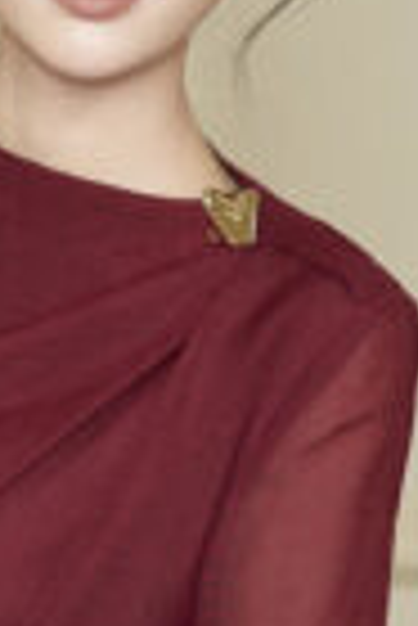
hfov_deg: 3.8
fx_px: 6184
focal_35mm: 356
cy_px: 763
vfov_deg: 5.8
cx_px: -503
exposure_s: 1/160
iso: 400
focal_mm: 50
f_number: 2.8
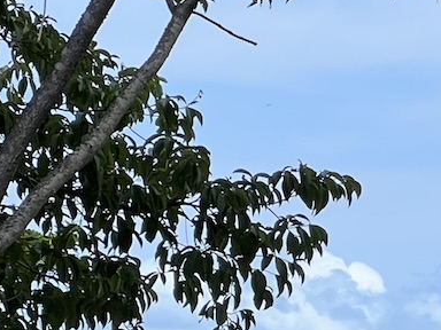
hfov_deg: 6.8
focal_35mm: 289
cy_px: 571
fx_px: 3682
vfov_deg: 5.1
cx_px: 645
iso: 32
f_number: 2.8
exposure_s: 1/494
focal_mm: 9
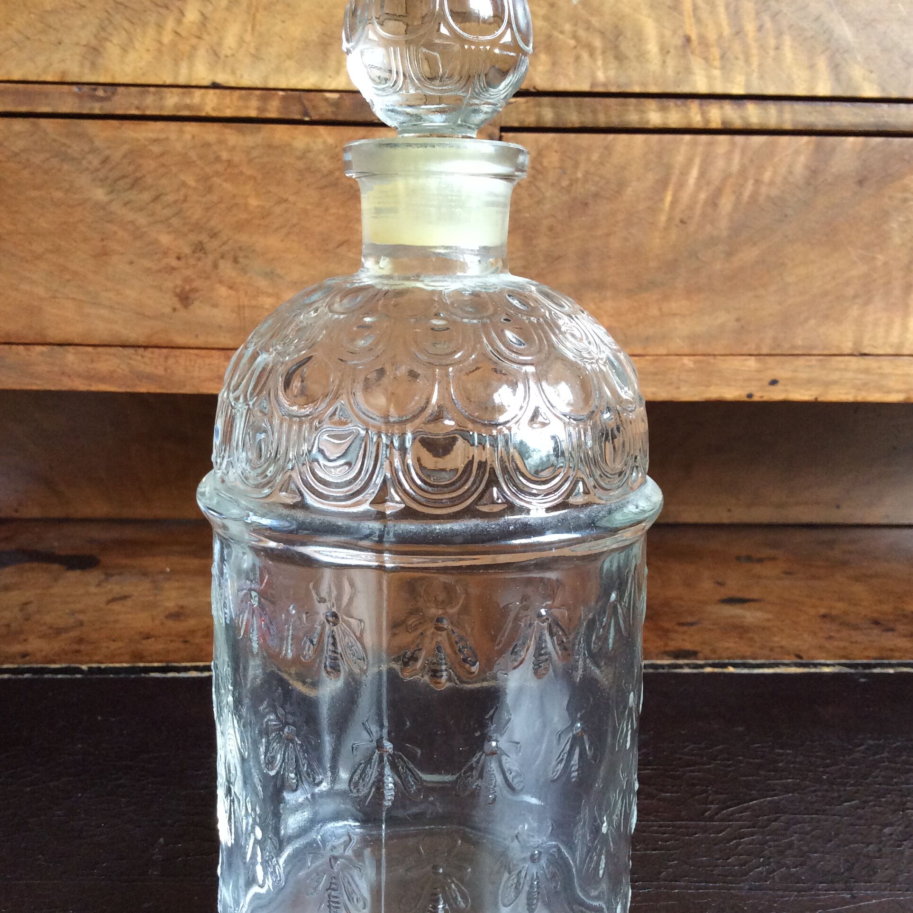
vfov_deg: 43.8
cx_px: 458
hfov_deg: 43.9
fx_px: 1134
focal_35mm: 38
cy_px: 499
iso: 125
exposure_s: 1/25
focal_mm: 3.3
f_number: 2.4
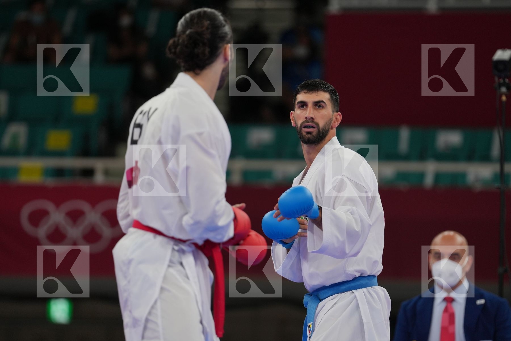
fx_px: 4059
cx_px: 256
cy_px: 170
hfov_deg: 7.2
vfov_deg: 4.8
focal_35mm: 286
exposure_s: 1/1000
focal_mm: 191
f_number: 2.8
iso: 500
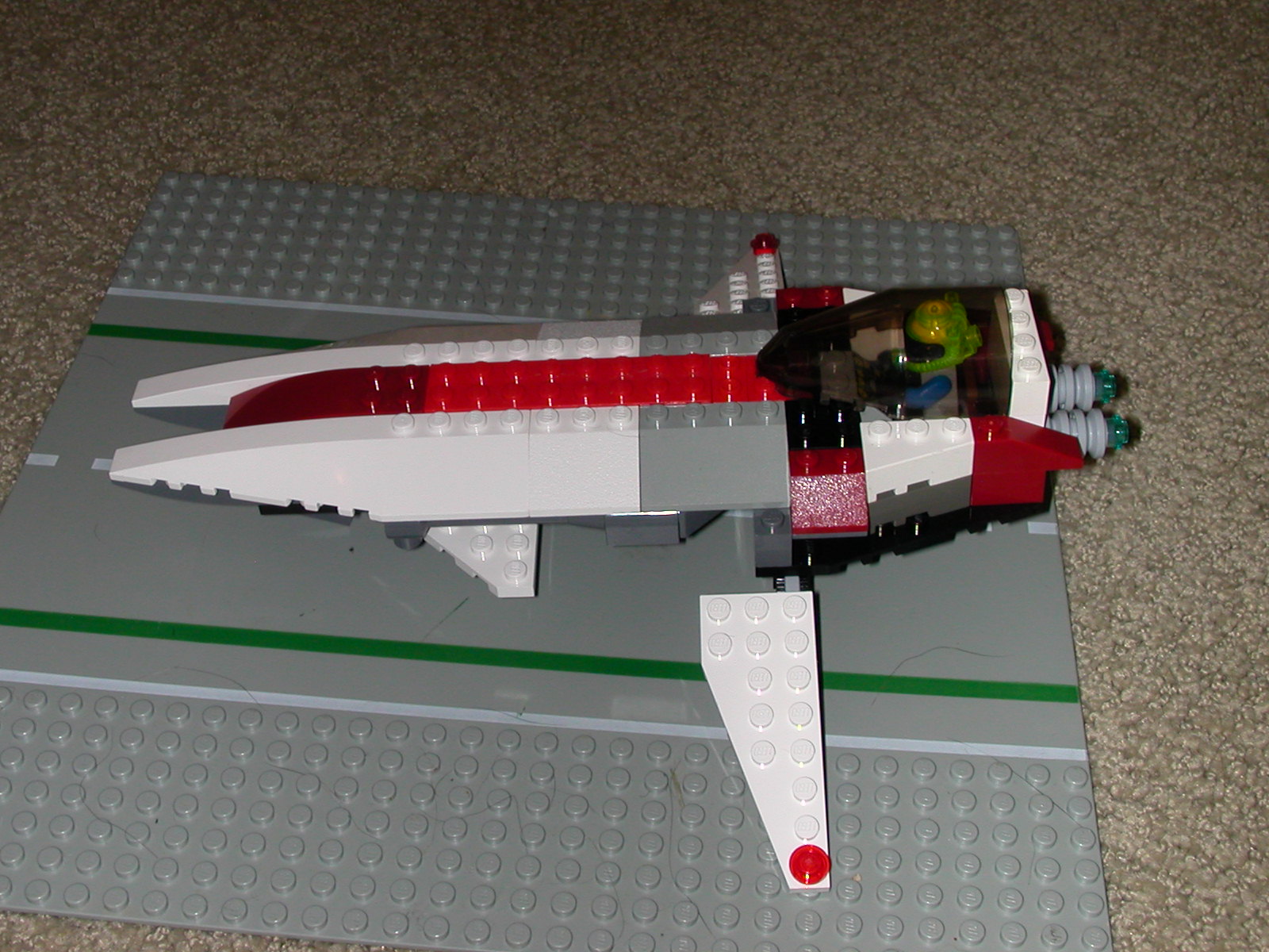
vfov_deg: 29.7
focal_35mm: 49
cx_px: 634
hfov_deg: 38.9
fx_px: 1796
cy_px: 476
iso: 100
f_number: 5.2
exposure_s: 1/59.9
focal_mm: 7.5
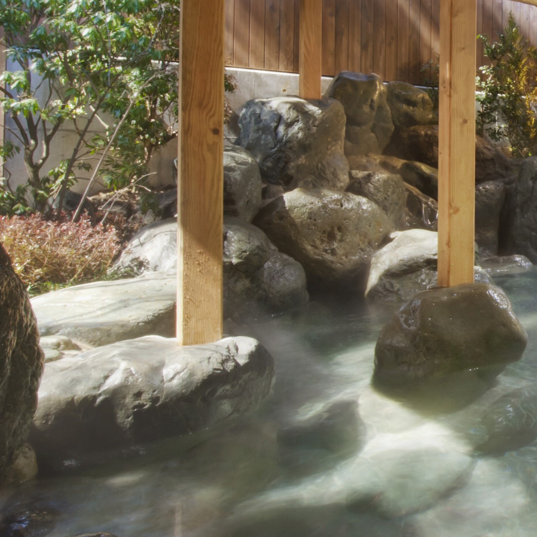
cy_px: 167
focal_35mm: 36
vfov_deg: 45.2
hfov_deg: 34.3
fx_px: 632
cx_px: 681
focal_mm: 14
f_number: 20
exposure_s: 1/1.25
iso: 200
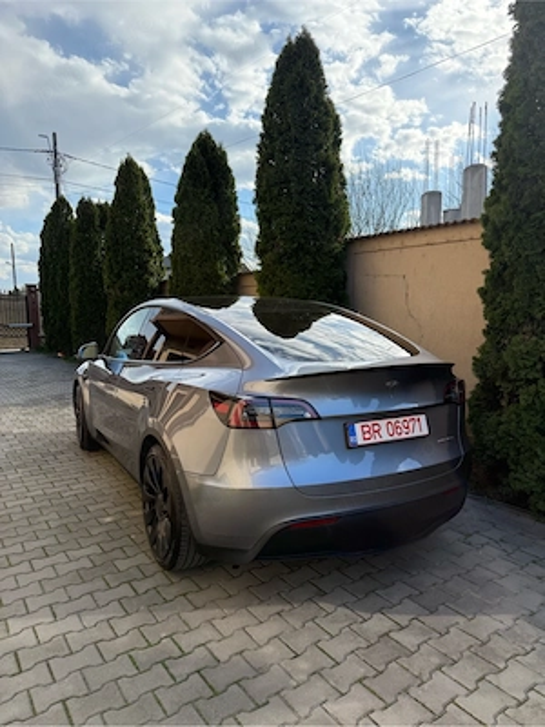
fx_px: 504
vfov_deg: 71.6
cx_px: 272
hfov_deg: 56.8
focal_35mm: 24
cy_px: 364
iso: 100
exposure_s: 1/2525
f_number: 1.78
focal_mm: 6.76
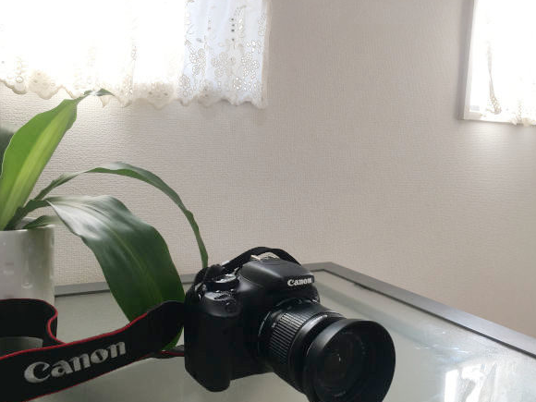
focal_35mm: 32
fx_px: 495
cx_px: 280
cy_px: 216
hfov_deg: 56.8
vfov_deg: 44.1
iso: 25
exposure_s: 1/120
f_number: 2.2
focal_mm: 4.15
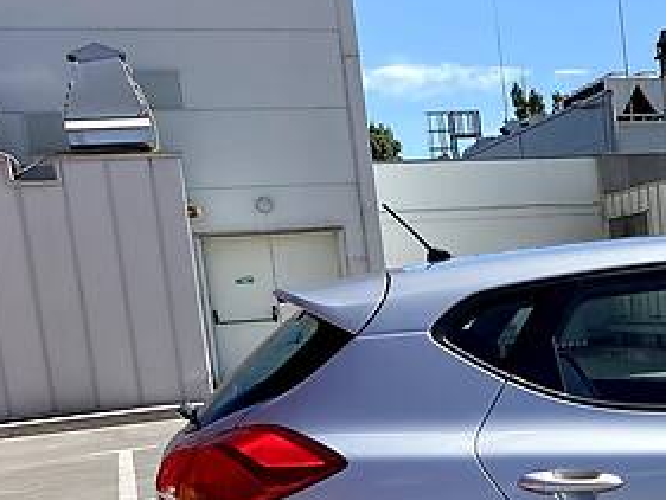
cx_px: 782
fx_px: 1424
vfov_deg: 19.1
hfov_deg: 24.1
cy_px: 547
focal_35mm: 74
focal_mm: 4.2
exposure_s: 1/2967
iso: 32
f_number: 1.8
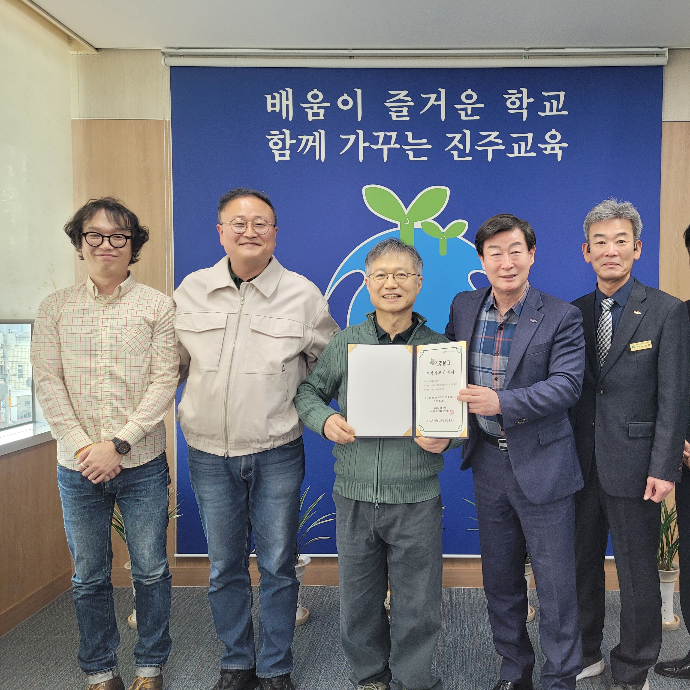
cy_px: 342
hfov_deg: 51.5
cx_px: 461
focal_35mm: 31
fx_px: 699
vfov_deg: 52.5
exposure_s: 1/120
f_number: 1.8
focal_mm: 5.4
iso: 200
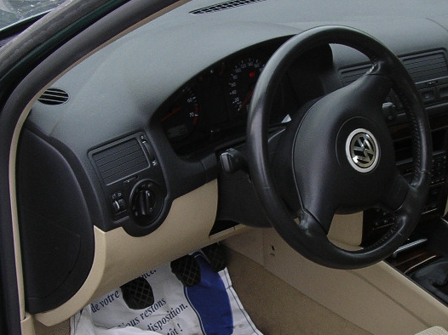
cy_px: 213
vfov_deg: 19.8
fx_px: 957
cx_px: 222
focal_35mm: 74
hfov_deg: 26.3
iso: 50
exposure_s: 1/60
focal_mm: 5.8
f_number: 2.9
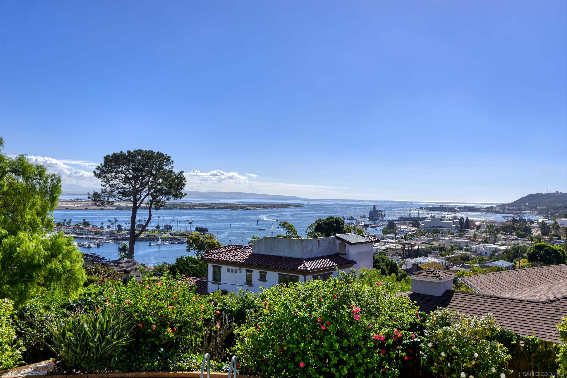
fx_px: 551
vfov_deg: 37.9
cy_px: 189
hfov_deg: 54.4
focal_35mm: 35
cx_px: 284
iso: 100
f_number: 5.6
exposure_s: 1/1250
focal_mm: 35
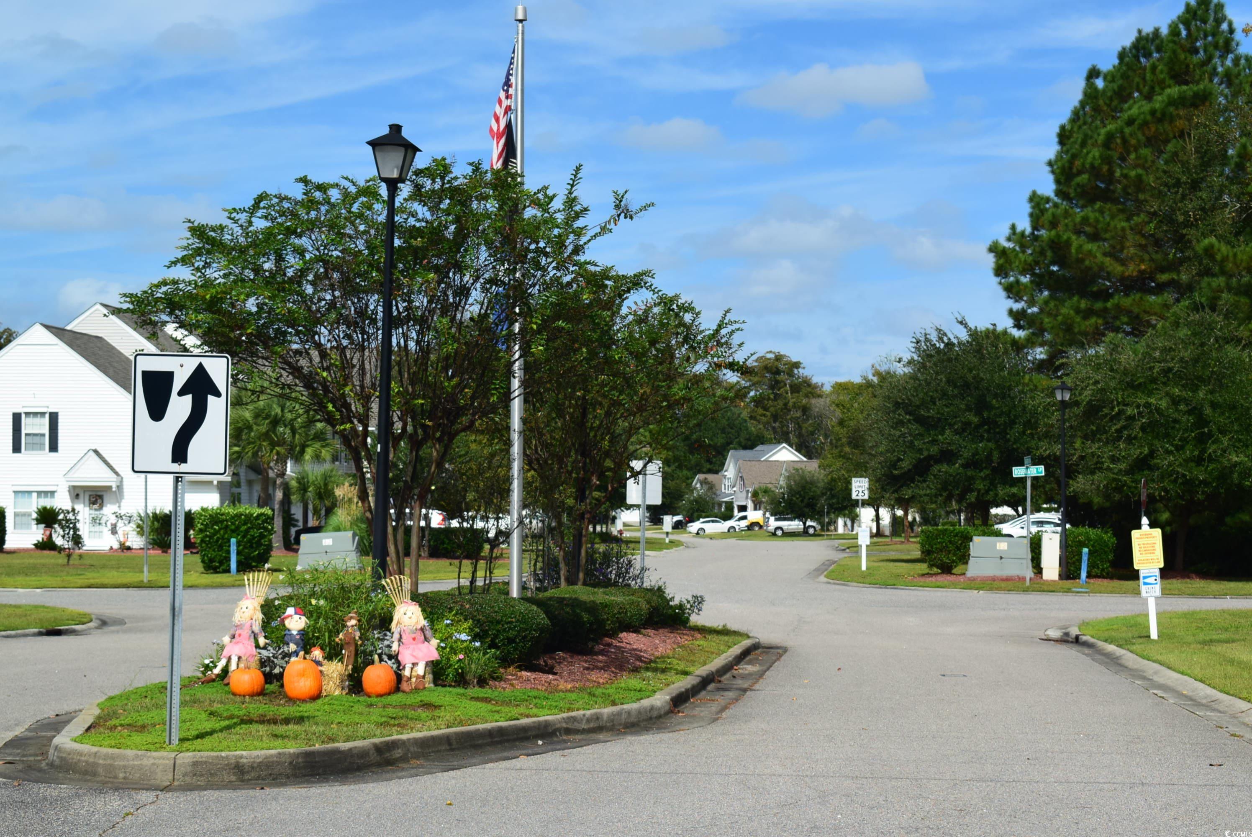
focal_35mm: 72
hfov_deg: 28.1
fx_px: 2506
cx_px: 626
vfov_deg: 19.0
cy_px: 418
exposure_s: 1/500
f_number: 11
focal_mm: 48
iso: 400
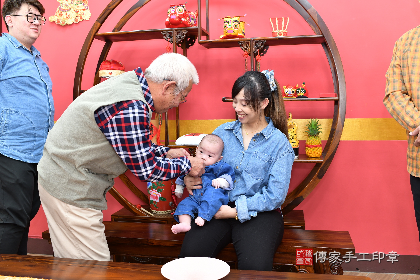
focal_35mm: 35
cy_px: 140
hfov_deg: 54.4
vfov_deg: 37.9
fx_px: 408
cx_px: 210
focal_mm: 35
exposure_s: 1/200
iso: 800
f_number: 4.5
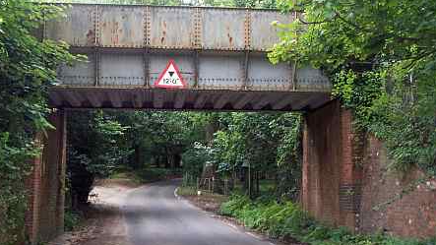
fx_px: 555
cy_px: 143
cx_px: 208
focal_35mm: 48
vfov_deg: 24.9
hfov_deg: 42.9
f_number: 3.9
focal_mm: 6.4
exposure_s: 1/60
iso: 125
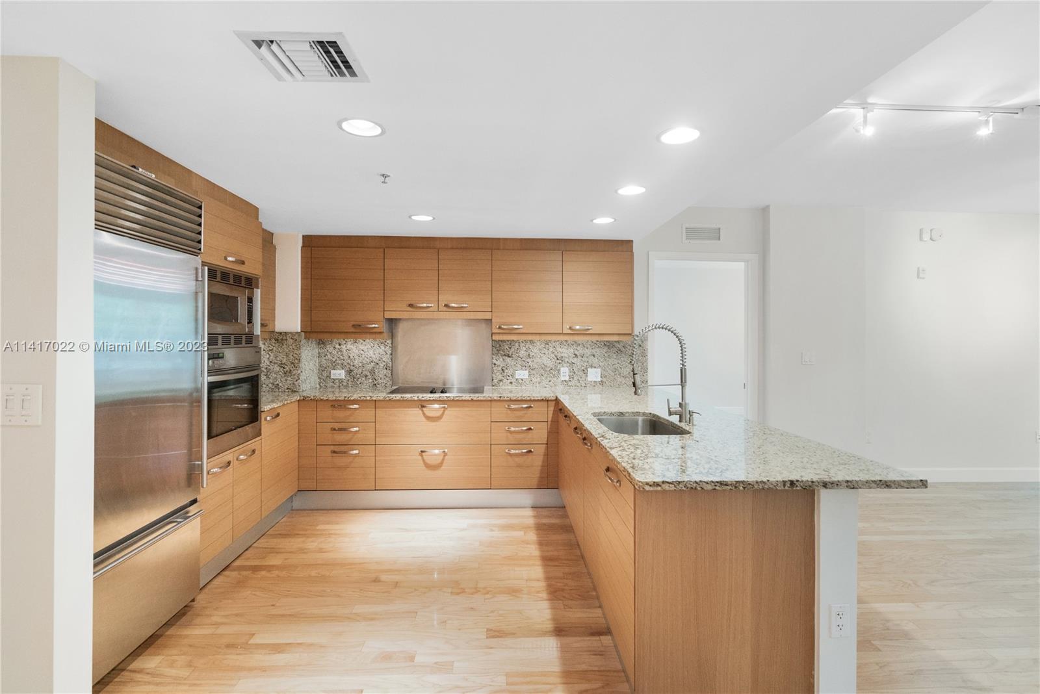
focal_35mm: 16
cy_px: 347
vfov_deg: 73.8
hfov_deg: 96.7
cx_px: 520
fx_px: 462
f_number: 6.3
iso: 3200
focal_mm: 16
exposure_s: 1/50
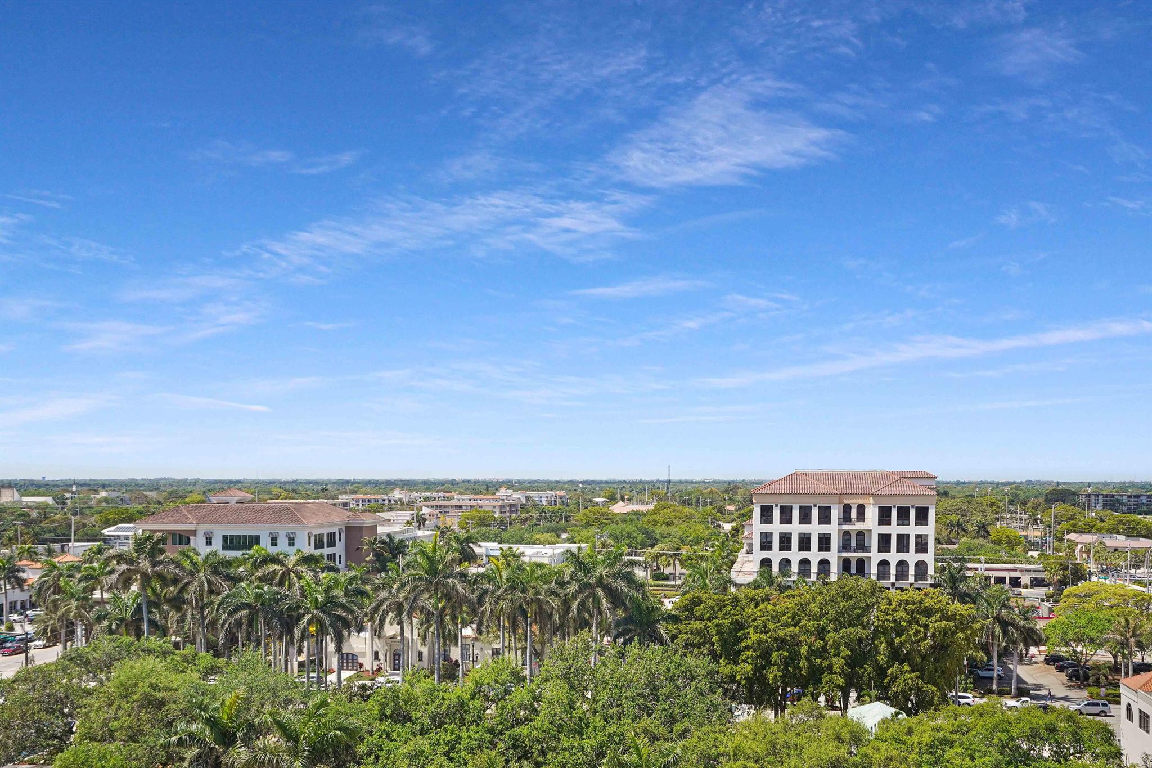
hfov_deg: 54.4
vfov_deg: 37.8
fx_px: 1120
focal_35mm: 35
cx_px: 576
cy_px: 384
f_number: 14
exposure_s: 1/200
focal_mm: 35
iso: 320
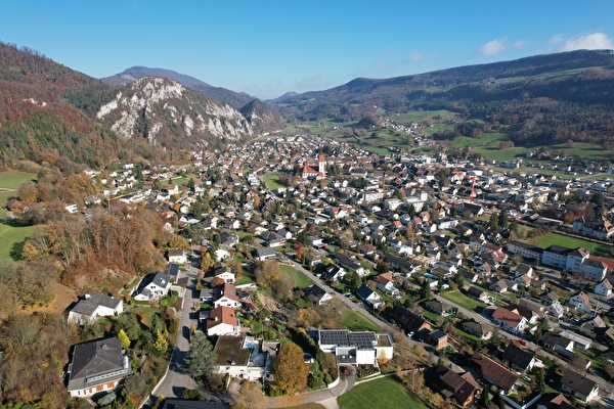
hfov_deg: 78.6
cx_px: 307
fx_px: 375
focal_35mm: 22
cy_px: 204
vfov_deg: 57.2
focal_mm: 8.38
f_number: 2.8
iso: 120
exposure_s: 1/1600
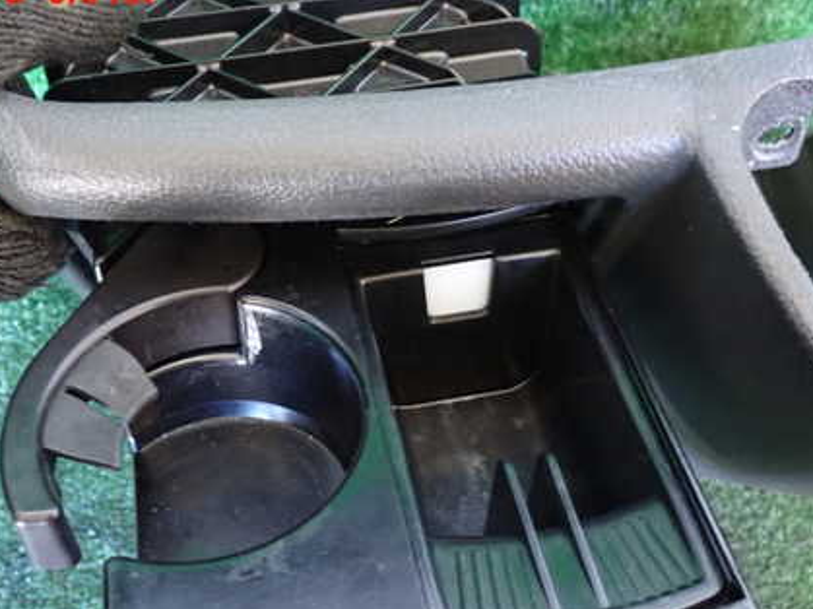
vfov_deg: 33.3
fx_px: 1010
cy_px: 403
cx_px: 382
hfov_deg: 43.8
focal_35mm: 43
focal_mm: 5.4
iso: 800
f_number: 2.3
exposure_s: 1/20
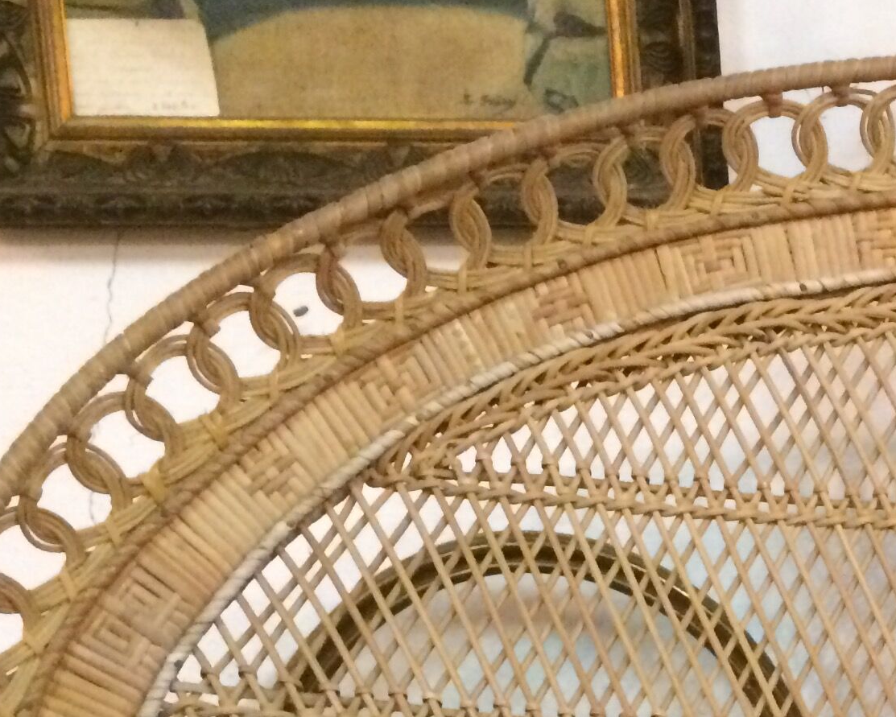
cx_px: 1162
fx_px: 2202
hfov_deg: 20.9
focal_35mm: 83
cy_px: 931
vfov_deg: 17.4
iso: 320
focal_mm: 4.15
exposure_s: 1/17
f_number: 2.2
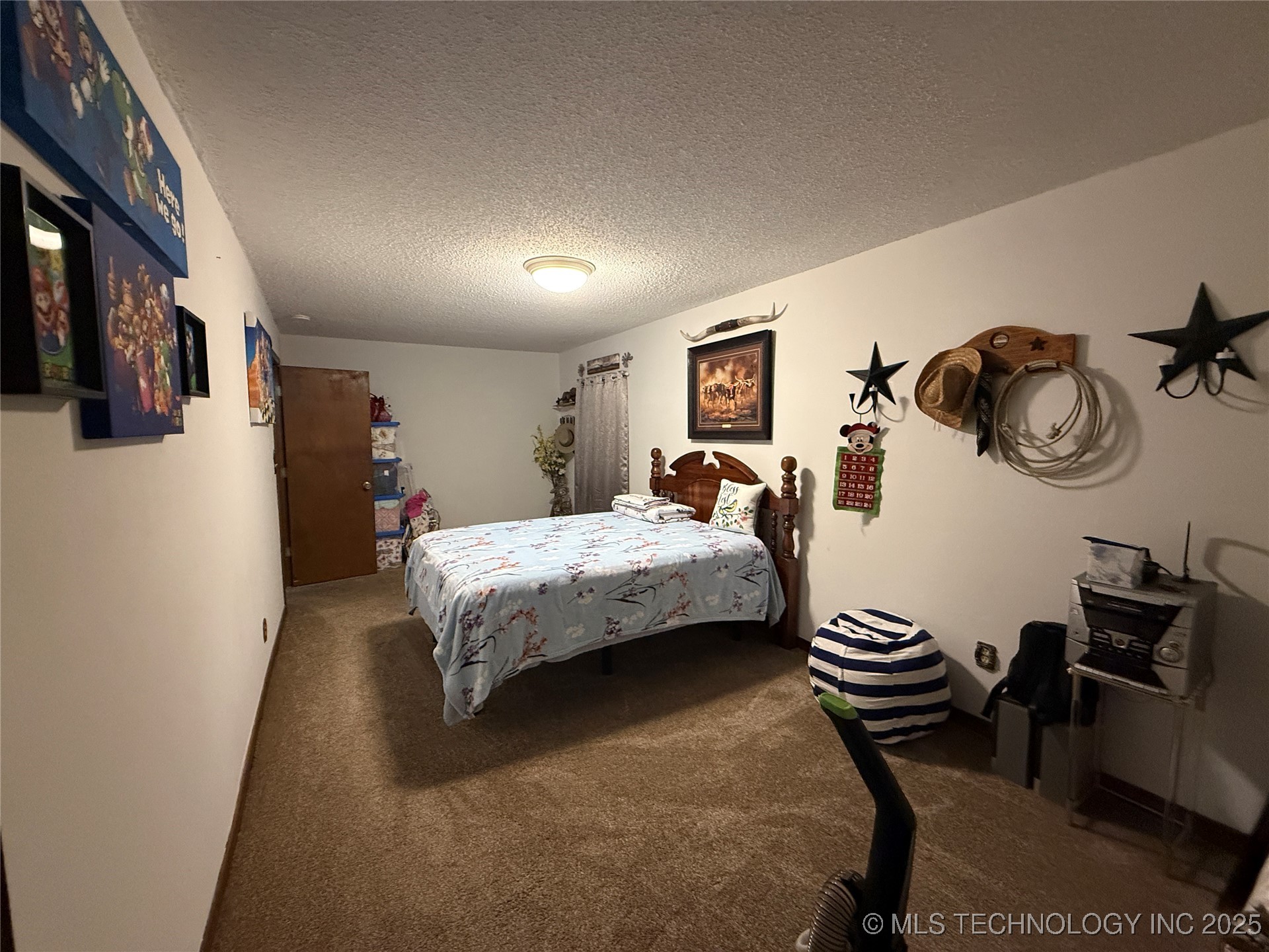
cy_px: 476
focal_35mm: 14
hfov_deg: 102.1
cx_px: 634
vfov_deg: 85.7
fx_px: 513
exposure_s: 1/60
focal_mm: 2.22
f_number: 2.2
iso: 640
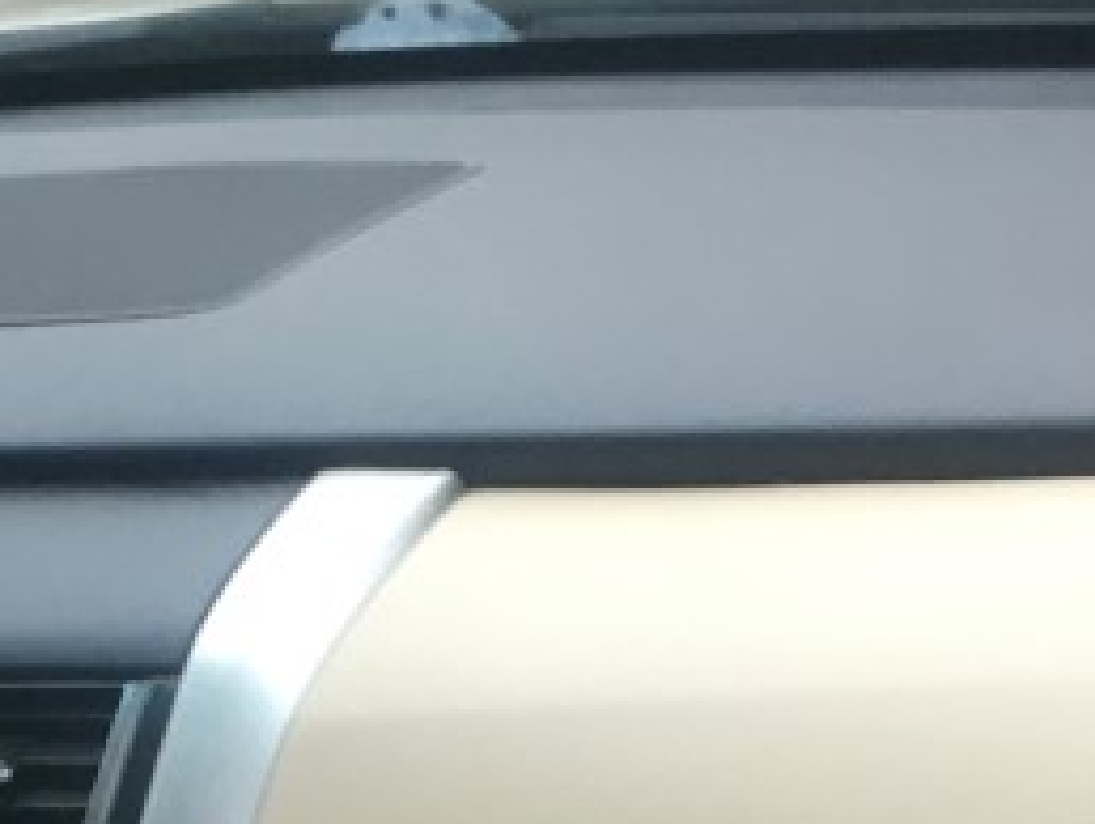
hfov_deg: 16.9
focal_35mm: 115
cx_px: 119
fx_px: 3641
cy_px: 1419
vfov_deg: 12.0
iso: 64
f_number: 2.2
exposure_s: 1/30
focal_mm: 4.15
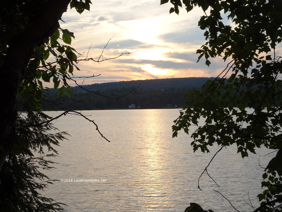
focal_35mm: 60
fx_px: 489
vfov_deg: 24.4
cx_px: 141
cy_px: 106
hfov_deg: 32.2
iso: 80
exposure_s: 1/320
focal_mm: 10.23
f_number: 4.5
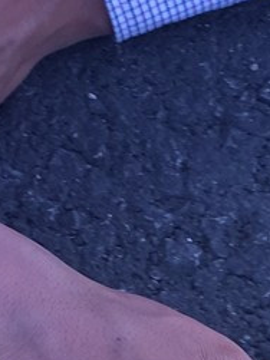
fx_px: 1603
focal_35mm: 154
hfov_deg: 9.4
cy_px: 623
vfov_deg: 11.9
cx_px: 382
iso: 25
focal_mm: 4.15
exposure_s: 1/106
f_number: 2.2
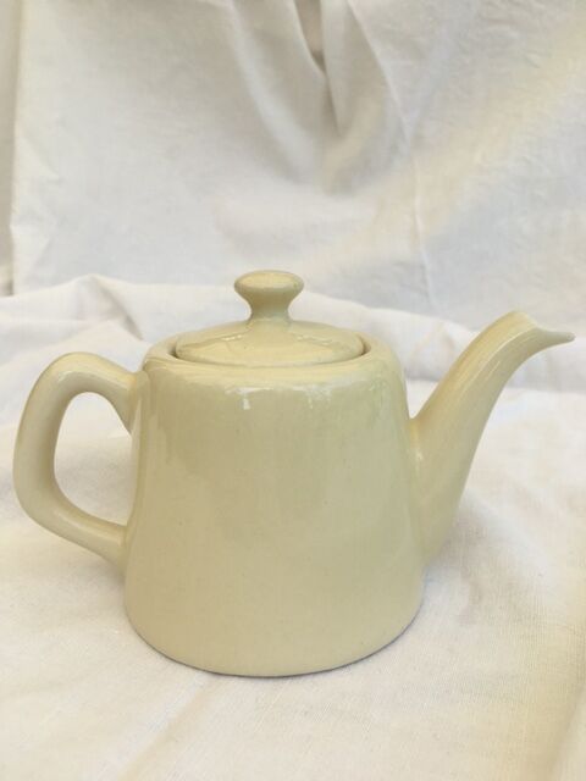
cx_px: 293
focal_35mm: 29
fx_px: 655
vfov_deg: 61.7
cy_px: 390
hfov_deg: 48.2
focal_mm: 4.15
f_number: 2.2
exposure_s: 1/785
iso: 25
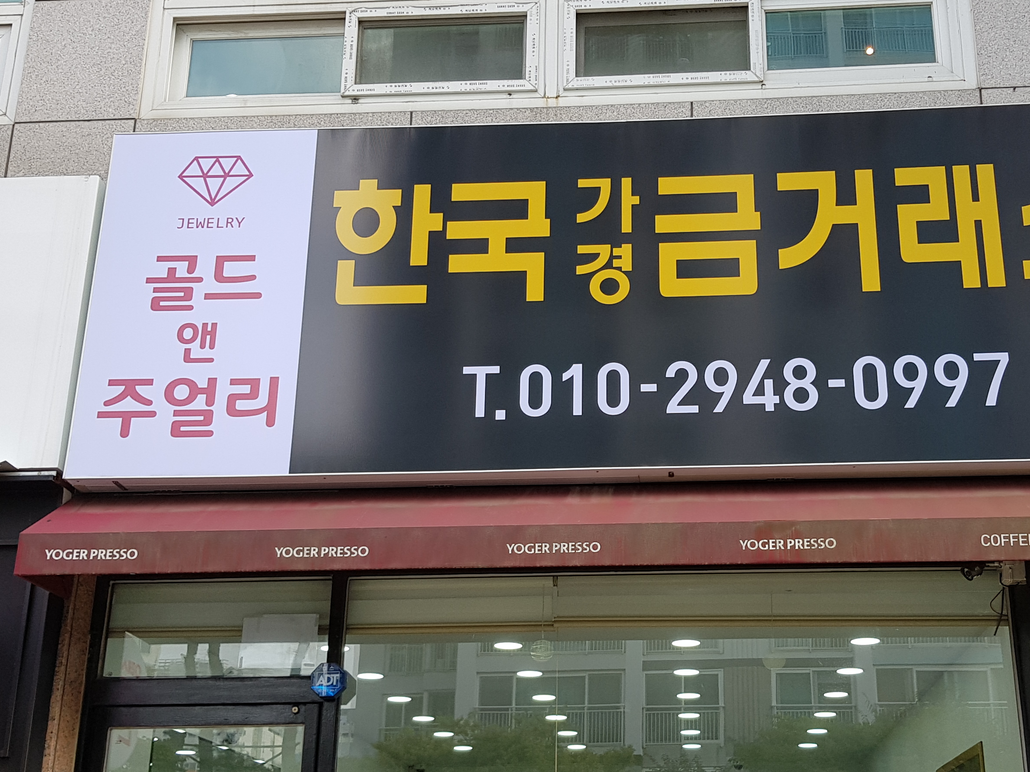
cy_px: 460
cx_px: 637
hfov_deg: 42.7
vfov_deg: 32.8
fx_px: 1309
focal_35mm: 44
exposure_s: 1/288
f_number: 1.7
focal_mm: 4.2
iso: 40
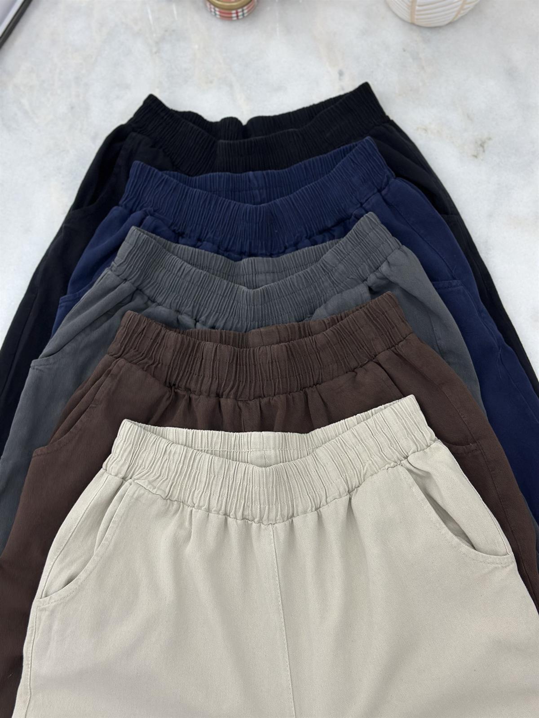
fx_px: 997
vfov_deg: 39.7
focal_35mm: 48
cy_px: 359
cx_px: 270
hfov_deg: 30.3
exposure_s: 1/106
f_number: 1.78
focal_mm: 6.86
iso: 64
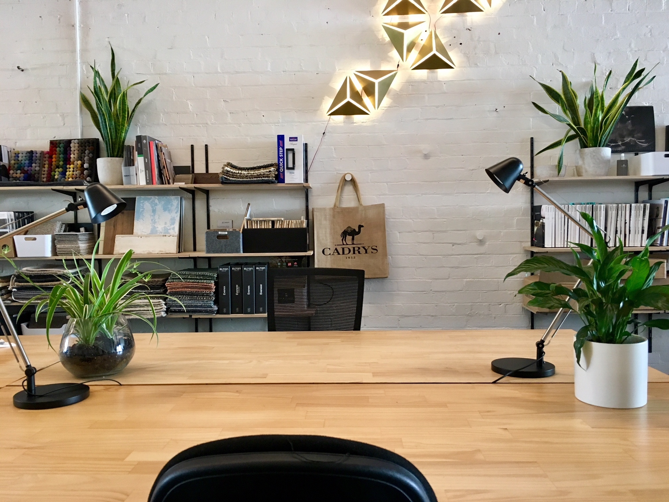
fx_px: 560
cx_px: 334
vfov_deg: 48.2
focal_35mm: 29
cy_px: 251
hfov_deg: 61.7
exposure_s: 1/33
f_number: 2.2
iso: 160
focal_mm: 4.15
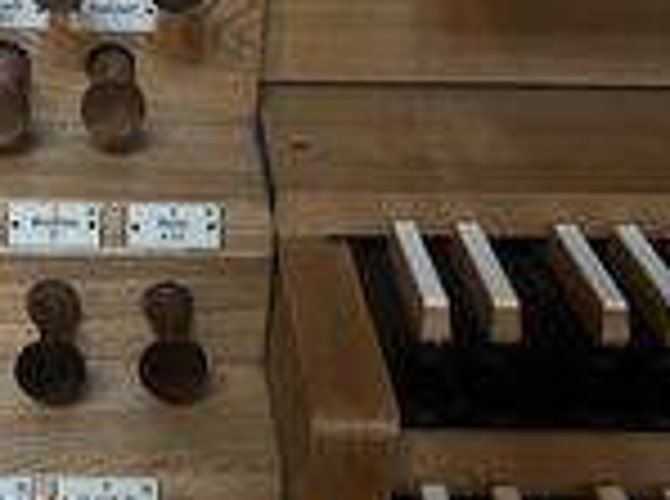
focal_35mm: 70
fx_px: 1352
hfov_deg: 27.4
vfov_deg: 20.9
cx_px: 157
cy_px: 302
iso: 800
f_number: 1.5
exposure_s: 1/25
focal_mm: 5.7
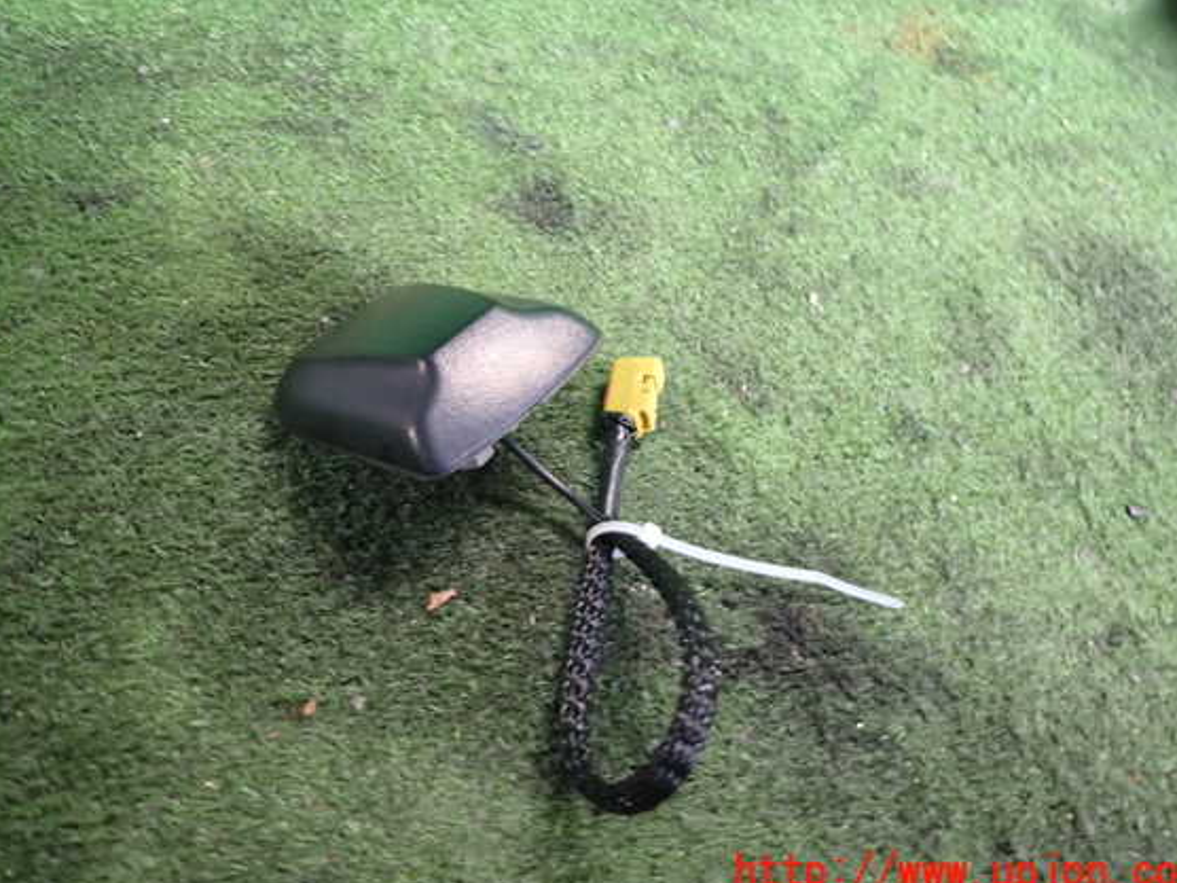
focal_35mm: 27
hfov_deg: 65.3
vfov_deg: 51.3
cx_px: 578
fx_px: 918
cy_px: 424
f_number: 2
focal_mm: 4.5
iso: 500
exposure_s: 1/30
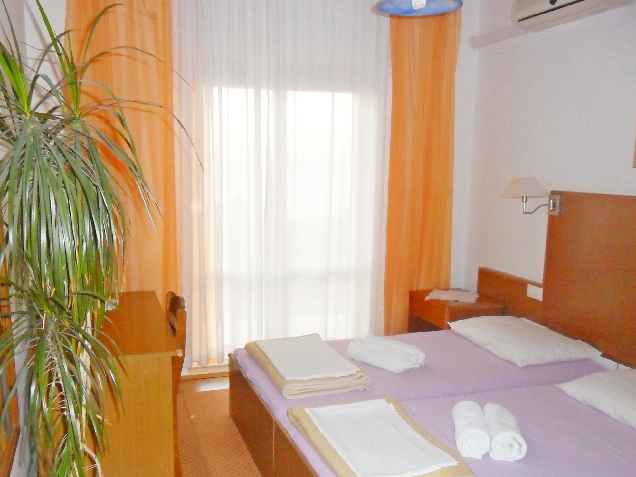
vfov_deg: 49.7
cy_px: 237
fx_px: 514
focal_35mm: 28
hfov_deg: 63.4
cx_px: 329
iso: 400
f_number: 3.5
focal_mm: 4.9
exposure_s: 1/45
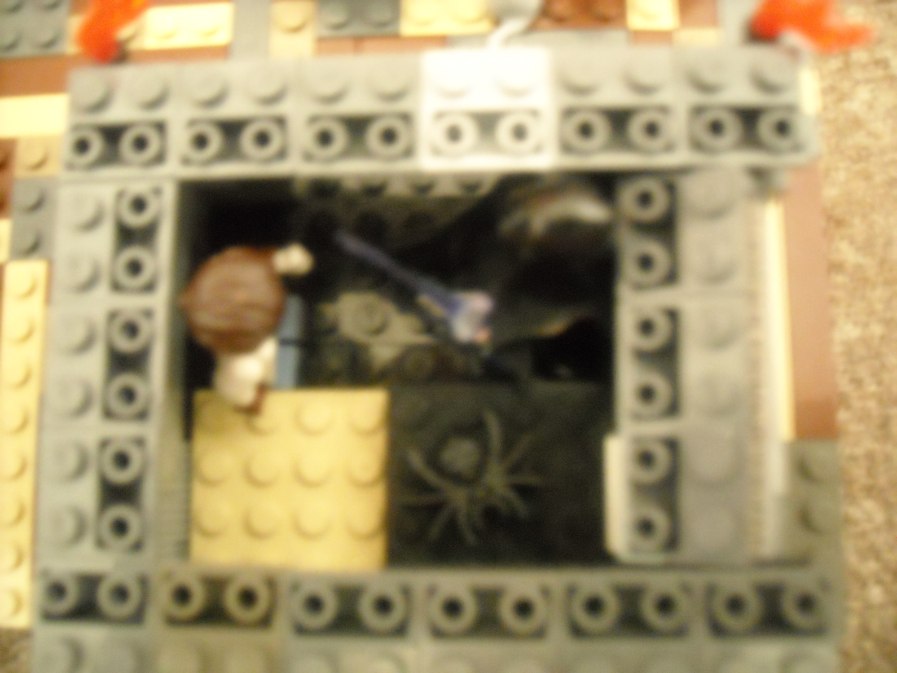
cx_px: 448
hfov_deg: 52.6
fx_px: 907
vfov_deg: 40.7
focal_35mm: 35
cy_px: 336
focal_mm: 5.7
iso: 800
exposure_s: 1/2
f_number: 2.8
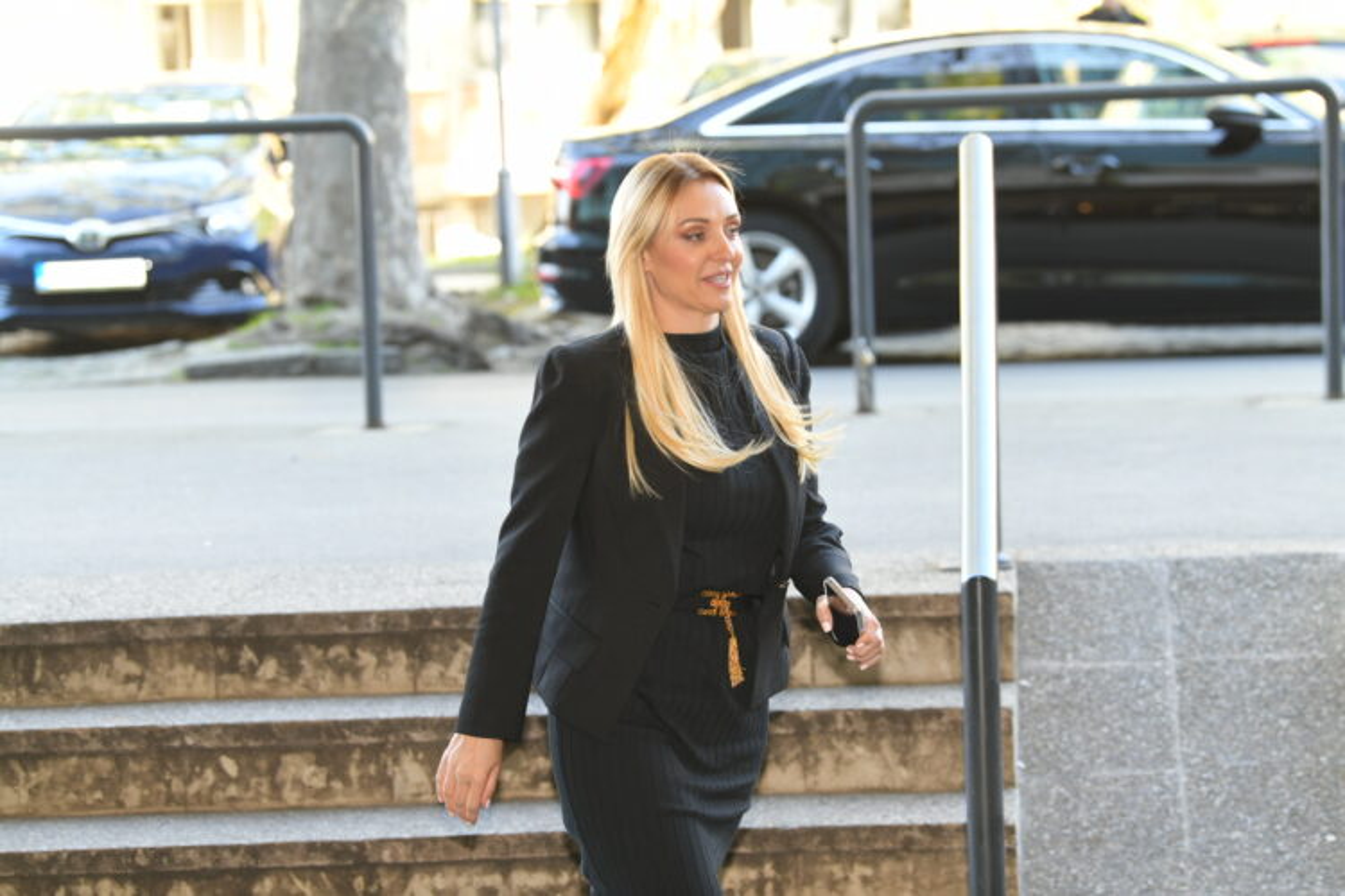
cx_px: 672
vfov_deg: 13.4
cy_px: 448
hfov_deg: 20.0
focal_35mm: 102
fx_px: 3811
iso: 1000
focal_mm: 102
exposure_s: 1/250
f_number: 4
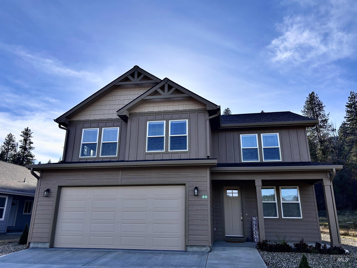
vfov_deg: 53.1
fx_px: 268
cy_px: 134
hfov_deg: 67.3
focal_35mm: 26
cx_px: 178
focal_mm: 5.7
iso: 50
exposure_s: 1/1511
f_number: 1.5
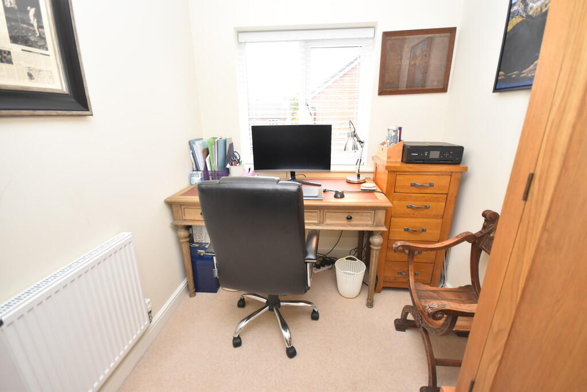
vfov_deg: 77.3
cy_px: 196
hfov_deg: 100.4
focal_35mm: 15
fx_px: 245
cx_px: 294
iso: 1100
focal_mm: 10
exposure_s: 1/125
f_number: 4
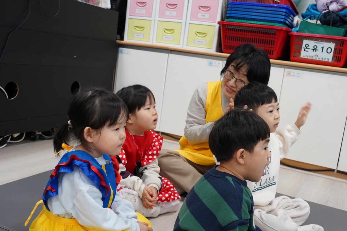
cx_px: 174
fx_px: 405
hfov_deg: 46.4
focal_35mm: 42
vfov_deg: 31.9
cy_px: 116
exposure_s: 1/60
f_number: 7.1
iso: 2500
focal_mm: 42
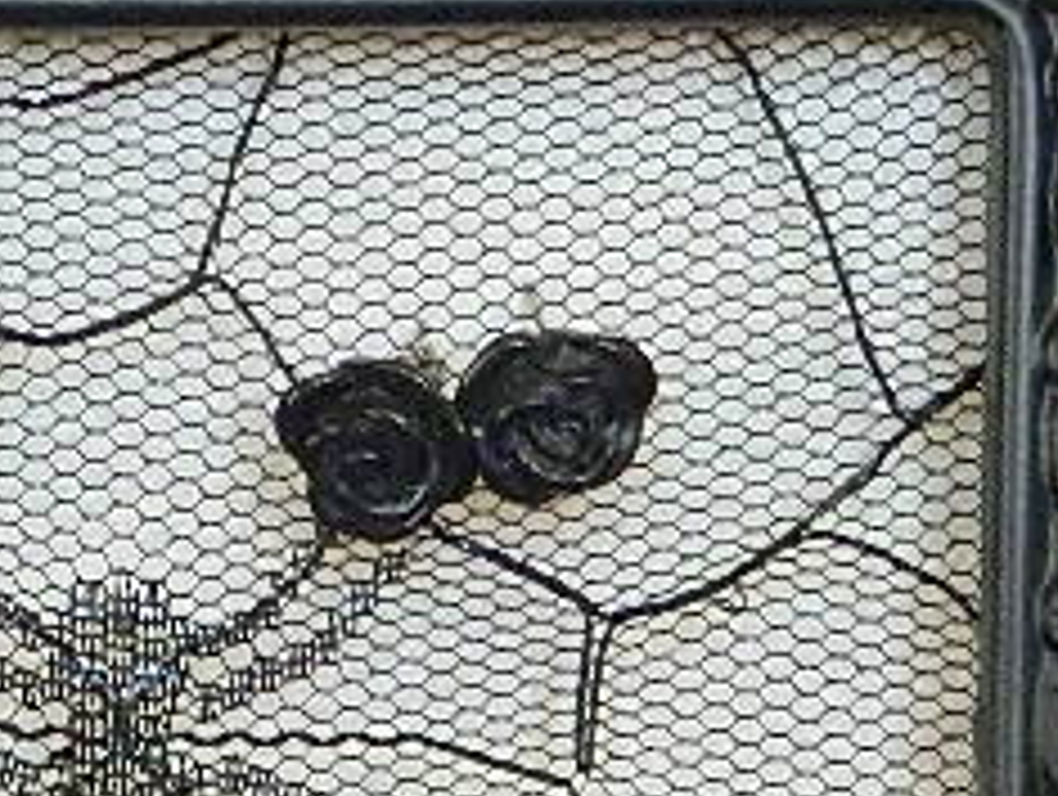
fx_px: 13714
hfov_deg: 4.4
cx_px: 108
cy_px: 800
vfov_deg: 3.3
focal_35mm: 448
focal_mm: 18.6
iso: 400
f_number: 4.5
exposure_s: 1/40
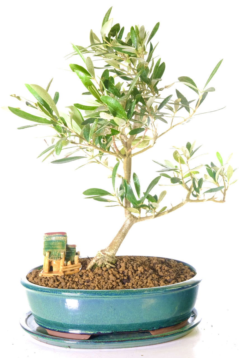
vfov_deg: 23.4
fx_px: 866
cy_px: 179
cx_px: 120
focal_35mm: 87
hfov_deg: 15.7
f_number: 13
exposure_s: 1/15
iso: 2500
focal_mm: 57.8
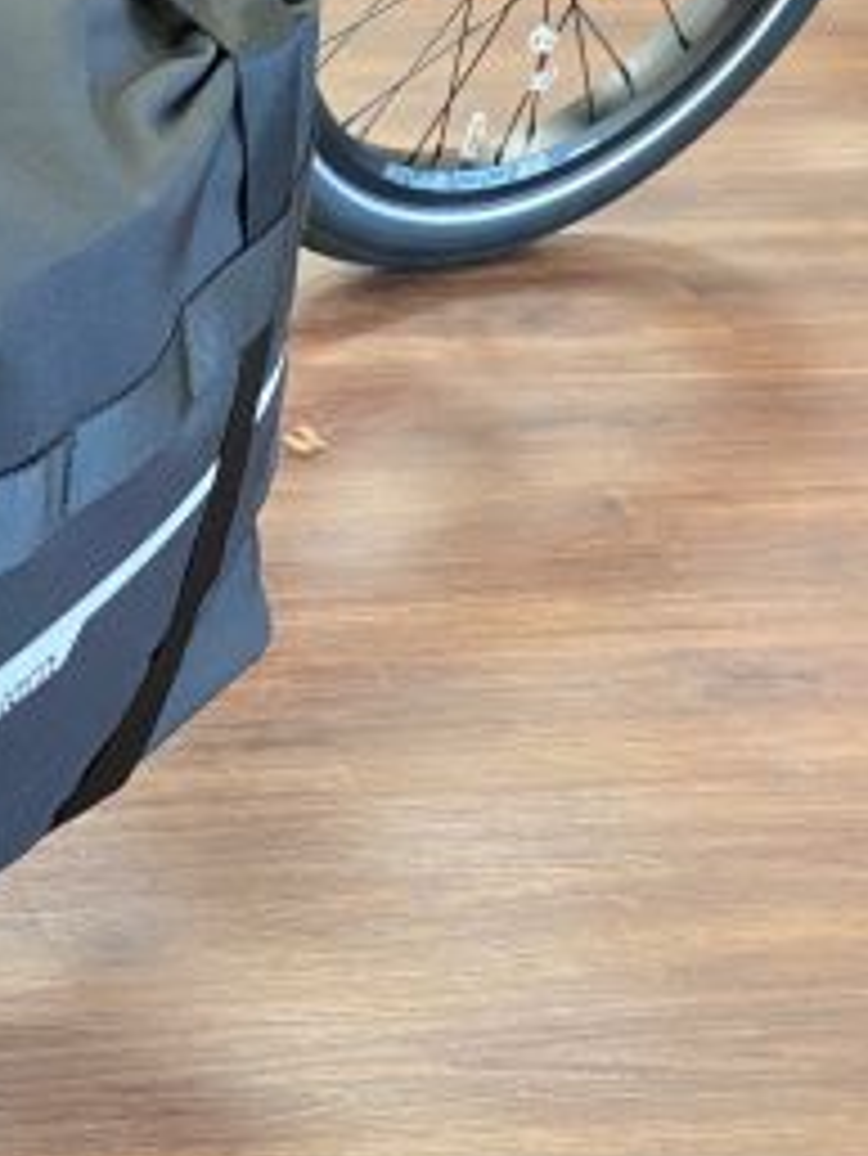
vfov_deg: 16.7
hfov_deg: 12.0
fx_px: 3942
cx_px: -436
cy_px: 553
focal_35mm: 118
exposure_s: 1/50
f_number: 2
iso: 250
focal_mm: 6
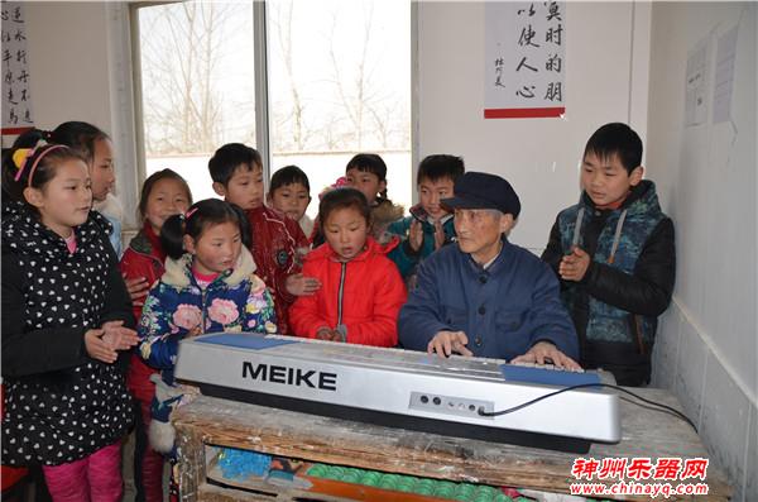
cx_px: 379
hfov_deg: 67.5
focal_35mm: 27
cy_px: 251
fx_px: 567
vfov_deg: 47.7
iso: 110
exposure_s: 1/200
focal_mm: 18
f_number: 3.5
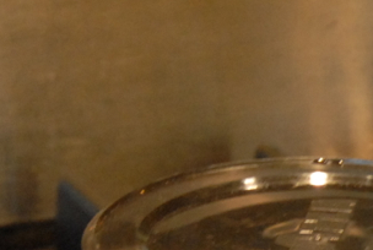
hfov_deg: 4.3
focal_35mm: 473
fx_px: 4910
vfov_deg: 2.9
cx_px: 633
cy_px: 356
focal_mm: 60
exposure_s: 1/10
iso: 800
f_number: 9
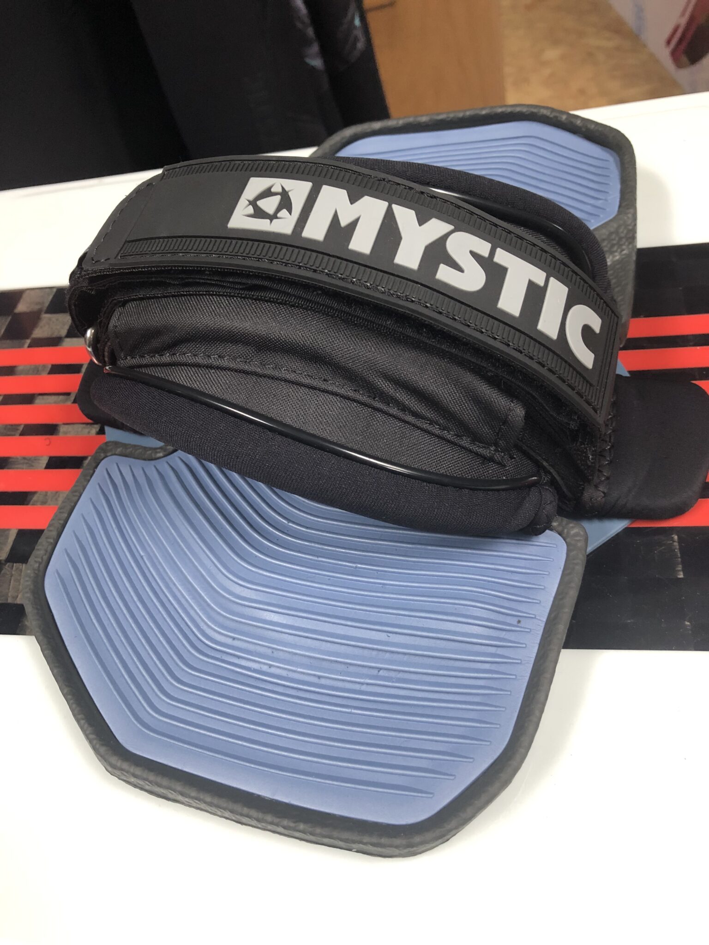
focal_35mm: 28
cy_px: 472
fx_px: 765
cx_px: 354
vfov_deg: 63.4
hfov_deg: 49.7
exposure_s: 1/15
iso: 50
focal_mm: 3.99
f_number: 1.8
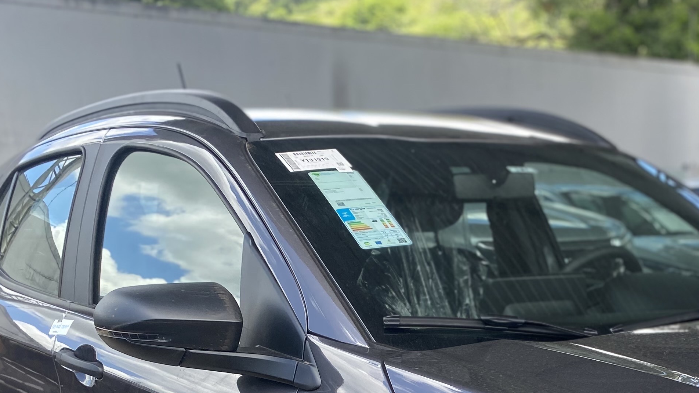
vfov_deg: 18.3
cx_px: 603
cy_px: 552
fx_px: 1112
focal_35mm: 60
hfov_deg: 33.4
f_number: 1.8
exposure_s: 1/499
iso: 32
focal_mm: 4.25
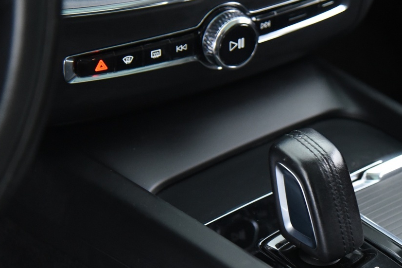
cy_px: 209
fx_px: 1529
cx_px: 324
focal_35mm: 137
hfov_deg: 14.9
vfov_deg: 10.0
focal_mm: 70
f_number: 4
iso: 4000
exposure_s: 1/13
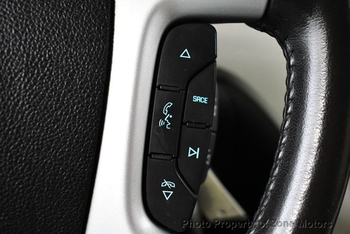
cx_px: 175
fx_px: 428
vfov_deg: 30.6
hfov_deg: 44.5
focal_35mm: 44
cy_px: 117
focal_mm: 22
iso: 3200
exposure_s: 1/80
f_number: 3.8
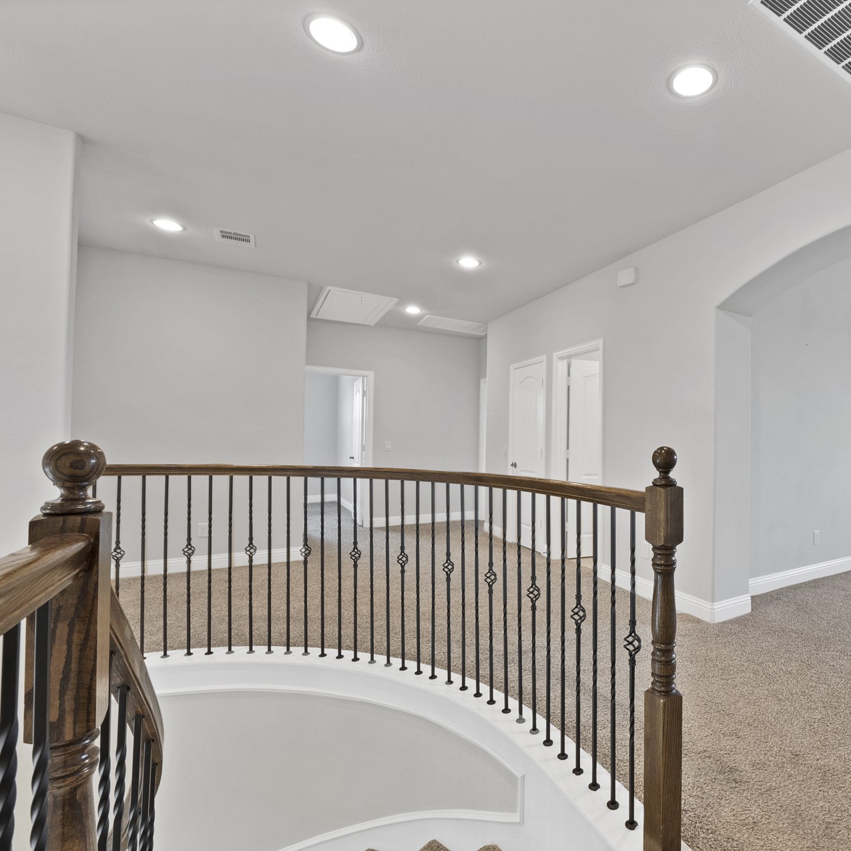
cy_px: 437
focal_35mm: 16
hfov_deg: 79.4
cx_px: 658
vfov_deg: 87.4
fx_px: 445
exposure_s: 1/1.67
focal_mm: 12
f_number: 9
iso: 640
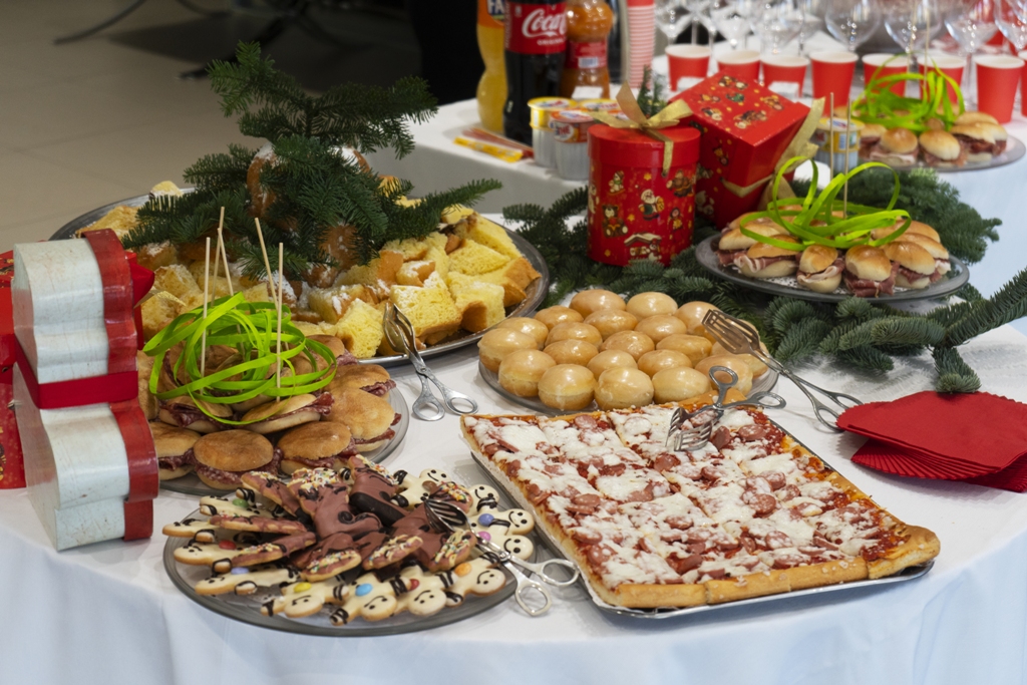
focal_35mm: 70
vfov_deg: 19.5
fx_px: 1997
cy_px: 342
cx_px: 514
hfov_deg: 28.8
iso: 1000
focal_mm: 70
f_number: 5.6
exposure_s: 1/160
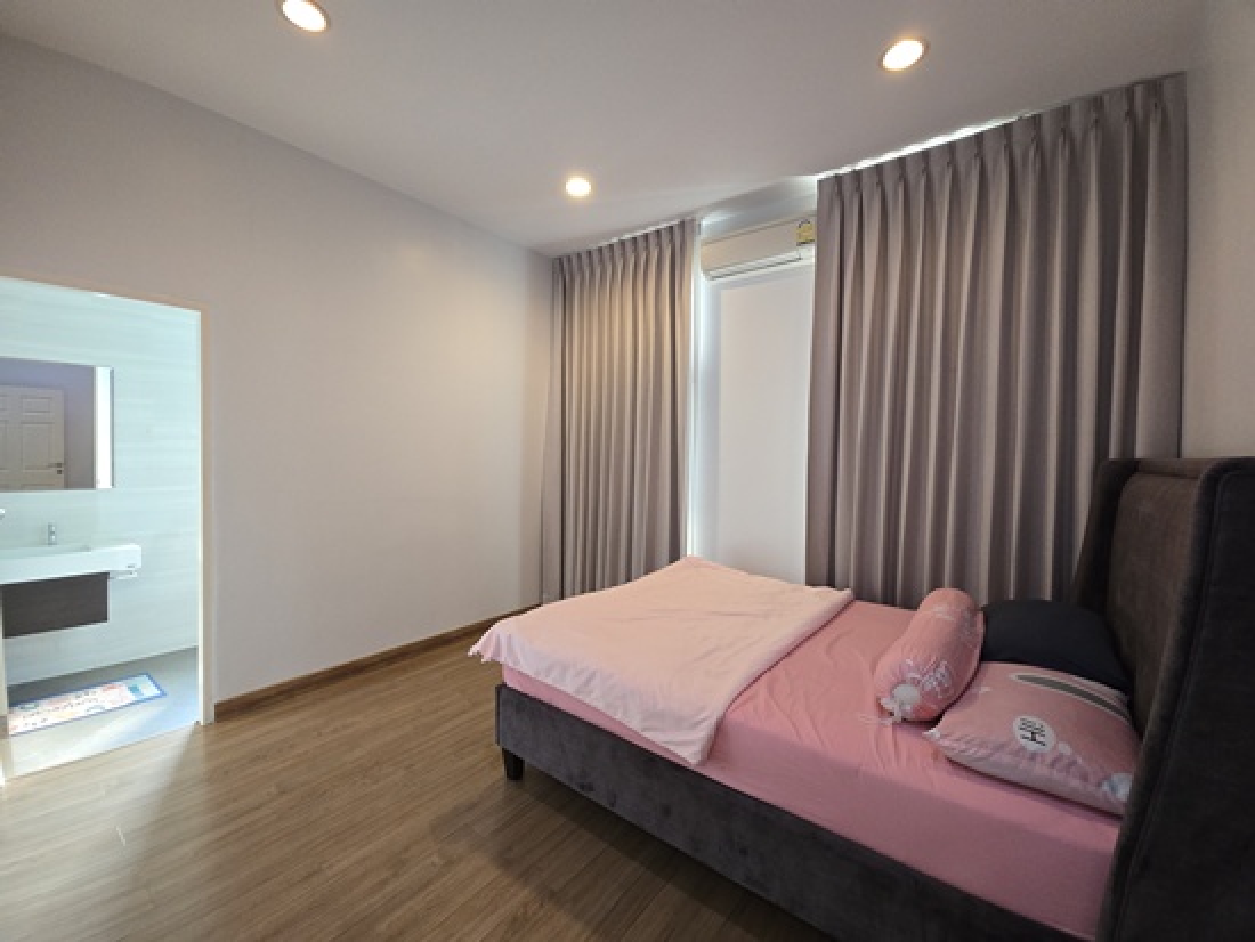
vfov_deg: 90.0
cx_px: 628
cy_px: 471
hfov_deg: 106.2
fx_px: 472
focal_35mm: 13
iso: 200
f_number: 2.2
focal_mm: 2.2
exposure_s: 1/50
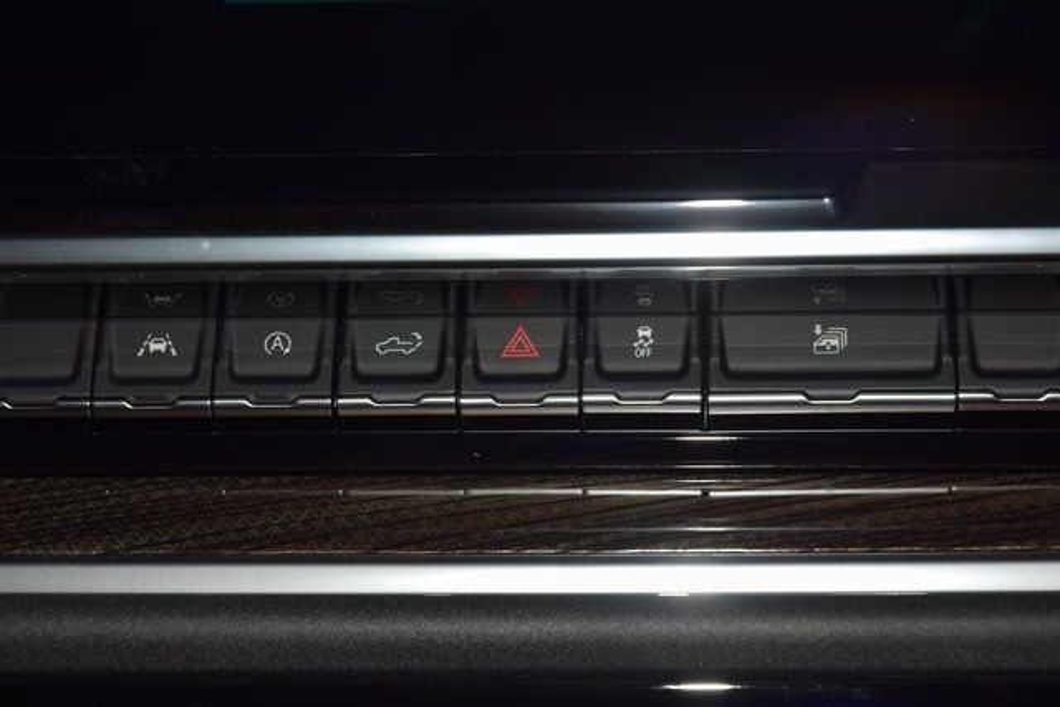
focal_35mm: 105
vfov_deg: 13.0
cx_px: 530
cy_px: 354
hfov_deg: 19.5
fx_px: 3092
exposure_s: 1/125
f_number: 8
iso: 100
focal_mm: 70
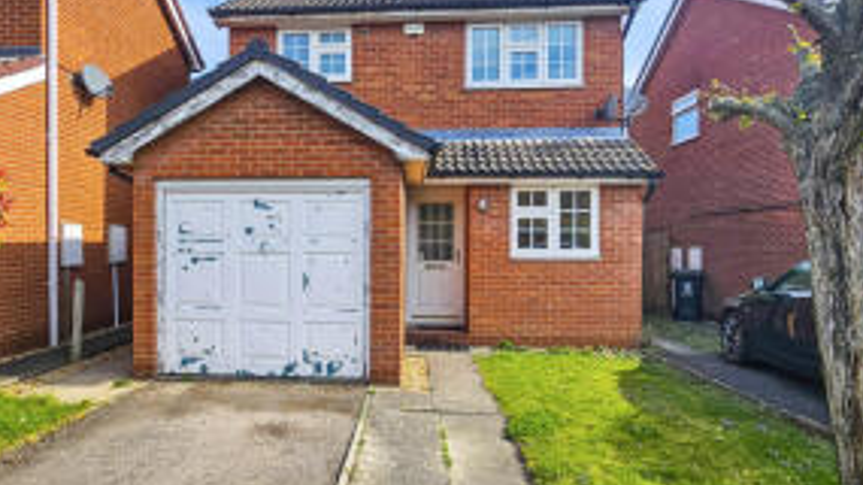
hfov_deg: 83.2
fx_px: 480
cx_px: 362
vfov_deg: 52.7
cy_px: 317
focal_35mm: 21
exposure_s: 1/1484
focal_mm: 2.2
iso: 50
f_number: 2.2
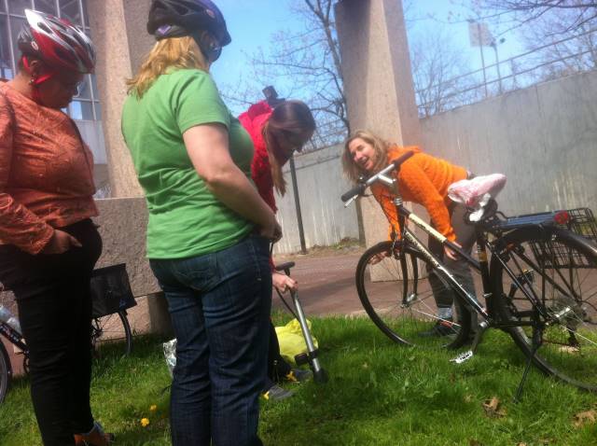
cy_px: 223
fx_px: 603
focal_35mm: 35
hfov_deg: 52.7
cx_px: 298
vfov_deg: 40.6
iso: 80
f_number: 2.8
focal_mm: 3.85
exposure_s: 1/591
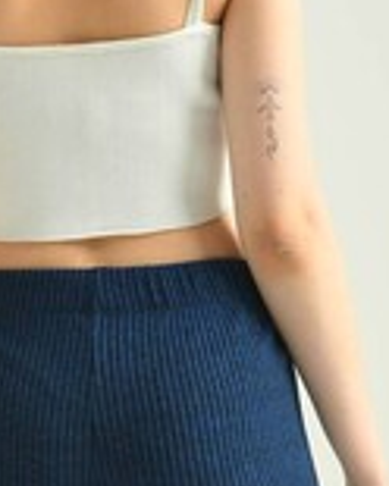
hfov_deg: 4.5
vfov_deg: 5.7
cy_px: 533
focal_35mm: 341
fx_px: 4907
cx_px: 63
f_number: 5.6
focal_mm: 75
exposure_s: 1/160
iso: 125
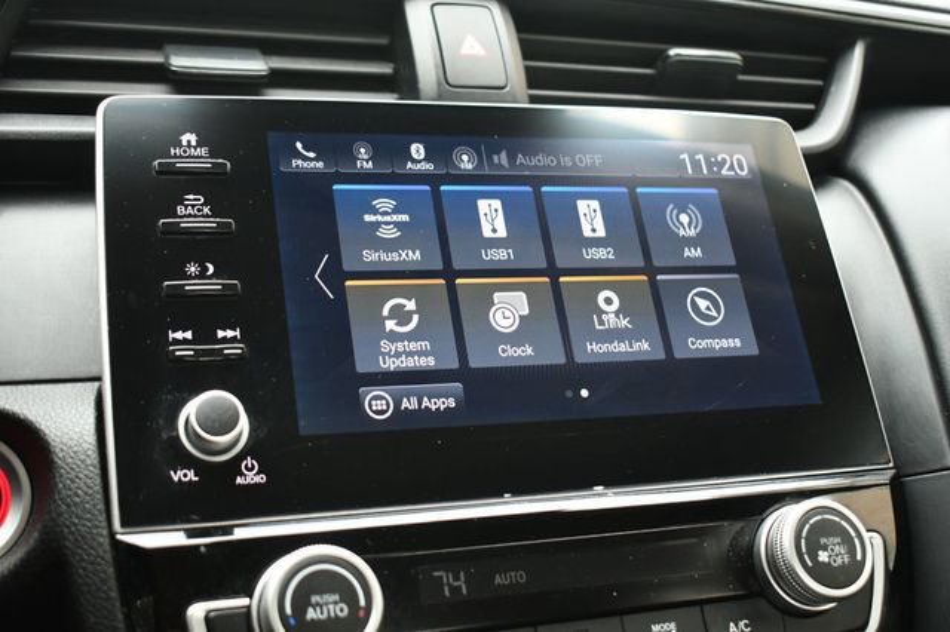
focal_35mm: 46
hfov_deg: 42.8
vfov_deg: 29.2
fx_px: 1213
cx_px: 475
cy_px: 316
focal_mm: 31
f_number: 4.2
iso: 800
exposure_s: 1/160
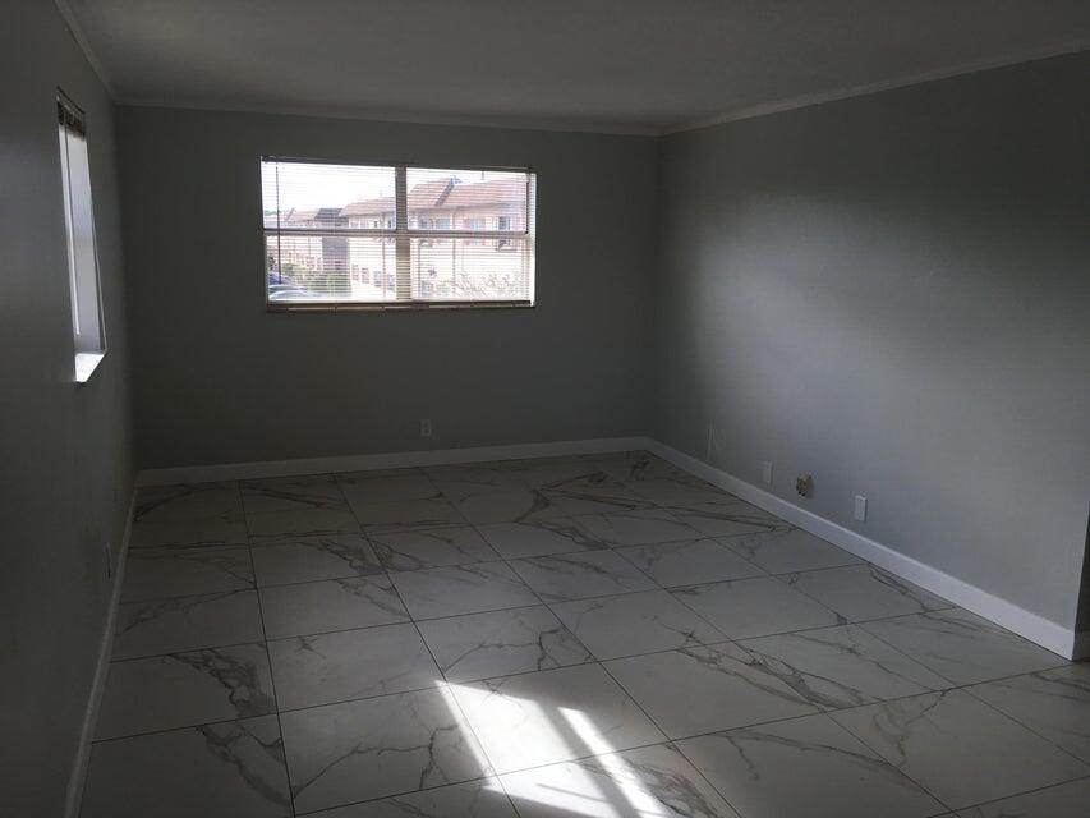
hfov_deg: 61.7
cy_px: 409
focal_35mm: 29
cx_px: 545
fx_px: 913
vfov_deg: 48.2
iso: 25
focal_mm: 4.15
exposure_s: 1/211
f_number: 2.2
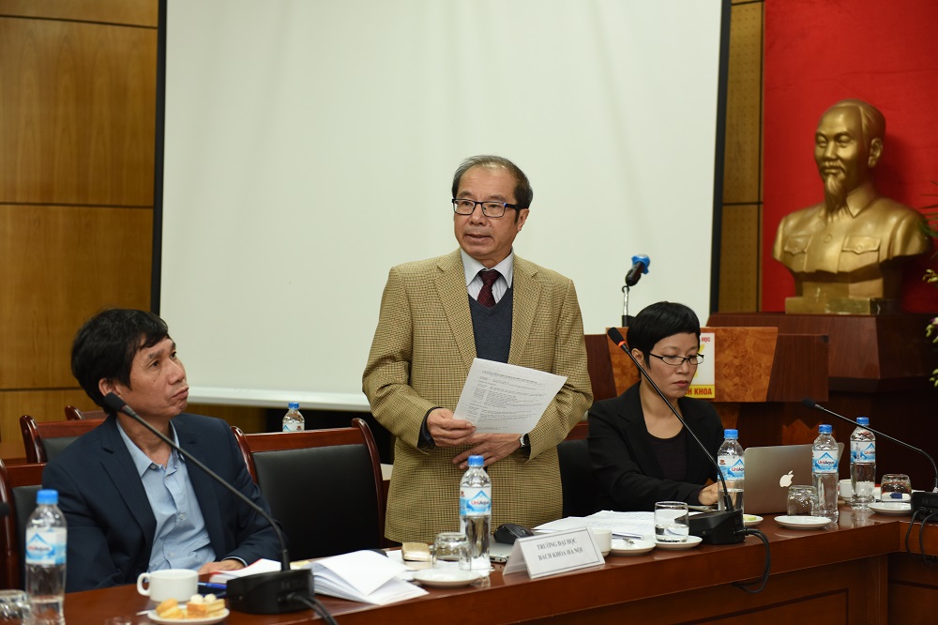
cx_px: 469
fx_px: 1719
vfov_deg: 20.6
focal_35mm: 66
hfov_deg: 30.5
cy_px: 312
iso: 640
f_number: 3.2
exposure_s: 1/160
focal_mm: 66
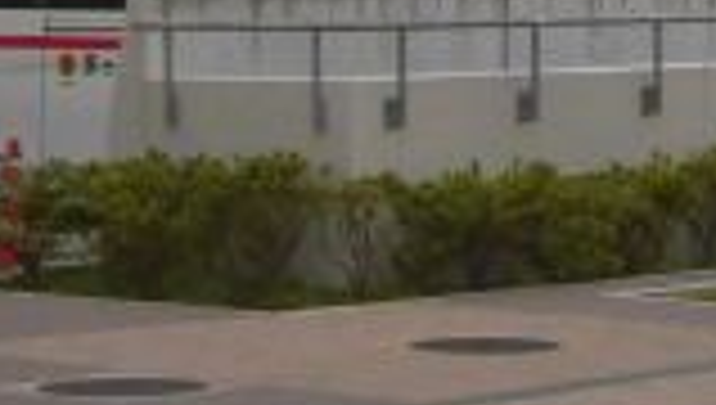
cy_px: -603
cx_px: 666
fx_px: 4240
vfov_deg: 5.3
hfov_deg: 9.6
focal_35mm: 223
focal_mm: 9.16
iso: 100
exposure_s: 1/800
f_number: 4
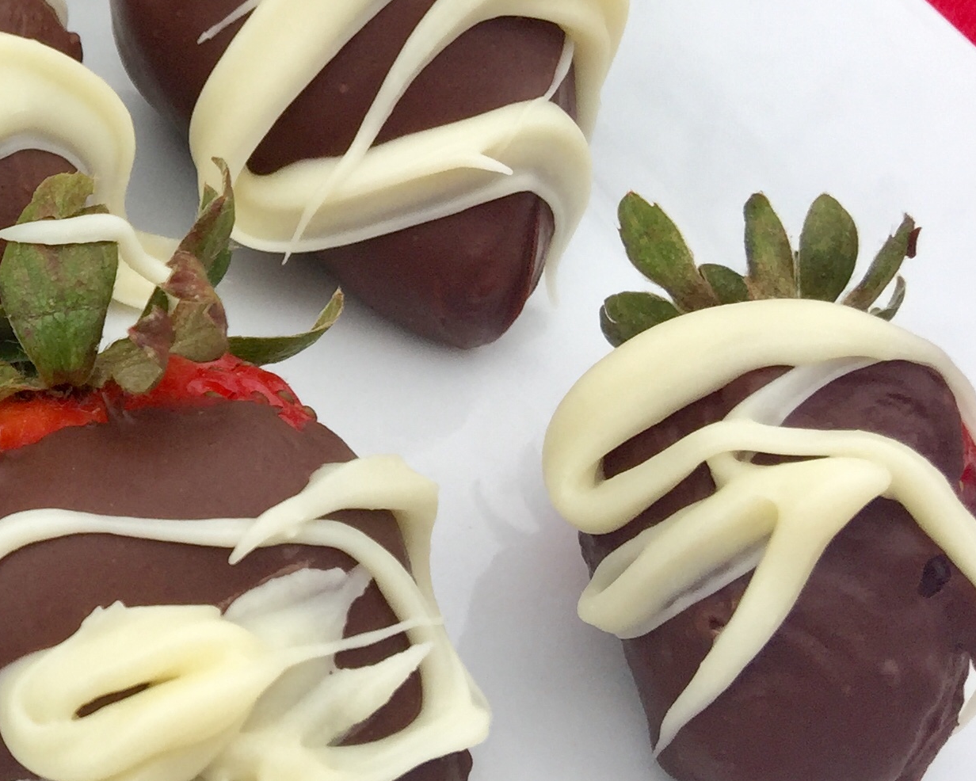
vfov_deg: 20.4
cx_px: -274
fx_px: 2167
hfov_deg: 22.8
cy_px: 266
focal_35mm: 75
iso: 32
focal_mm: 4.15
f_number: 2.2
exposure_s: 1/408
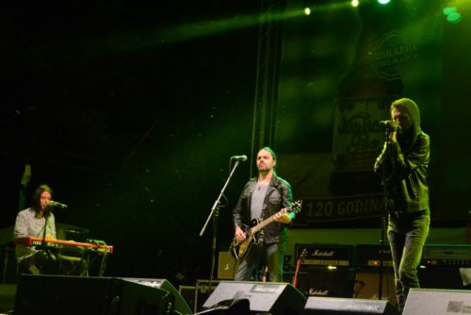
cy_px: 158
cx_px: 236
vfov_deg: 19.0
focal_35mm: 72
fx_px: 943
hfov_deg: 28.1
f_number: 5.6
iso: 3200
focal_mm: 48
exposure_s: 1/80
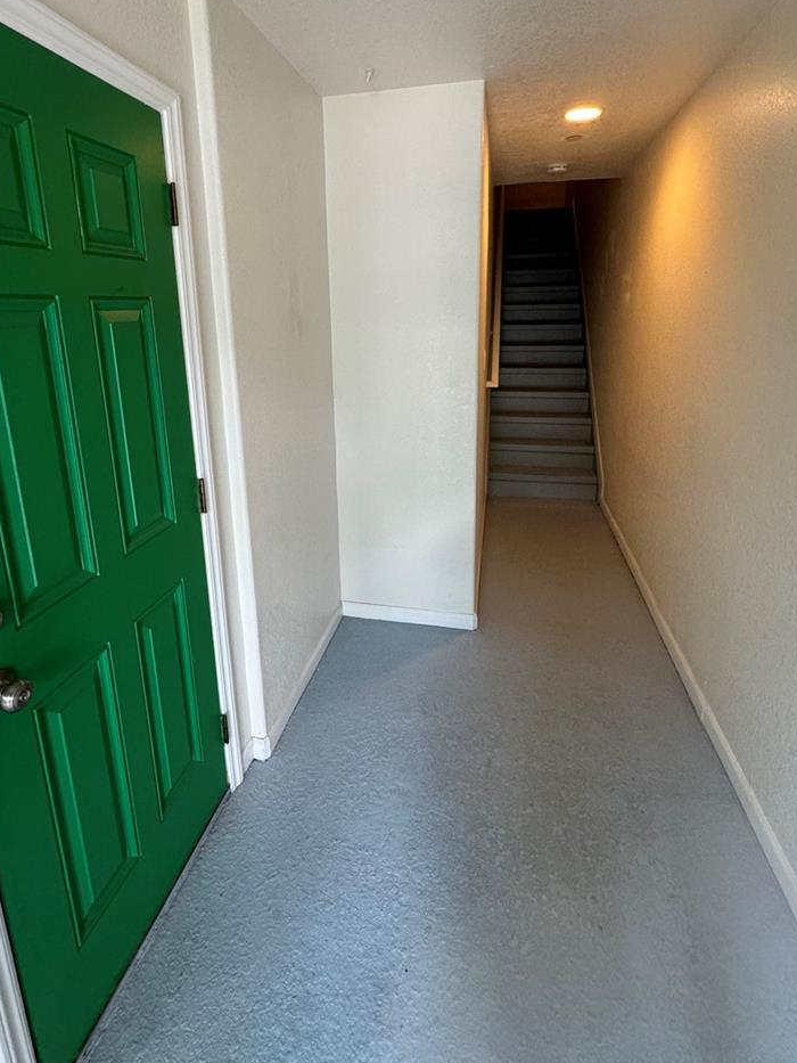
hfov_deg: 71.5
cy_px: 432
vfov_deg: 86.8
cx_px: 376
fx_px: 552
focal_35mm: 18
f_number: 2.2
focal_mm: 2.22
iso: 250
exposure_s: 1/99
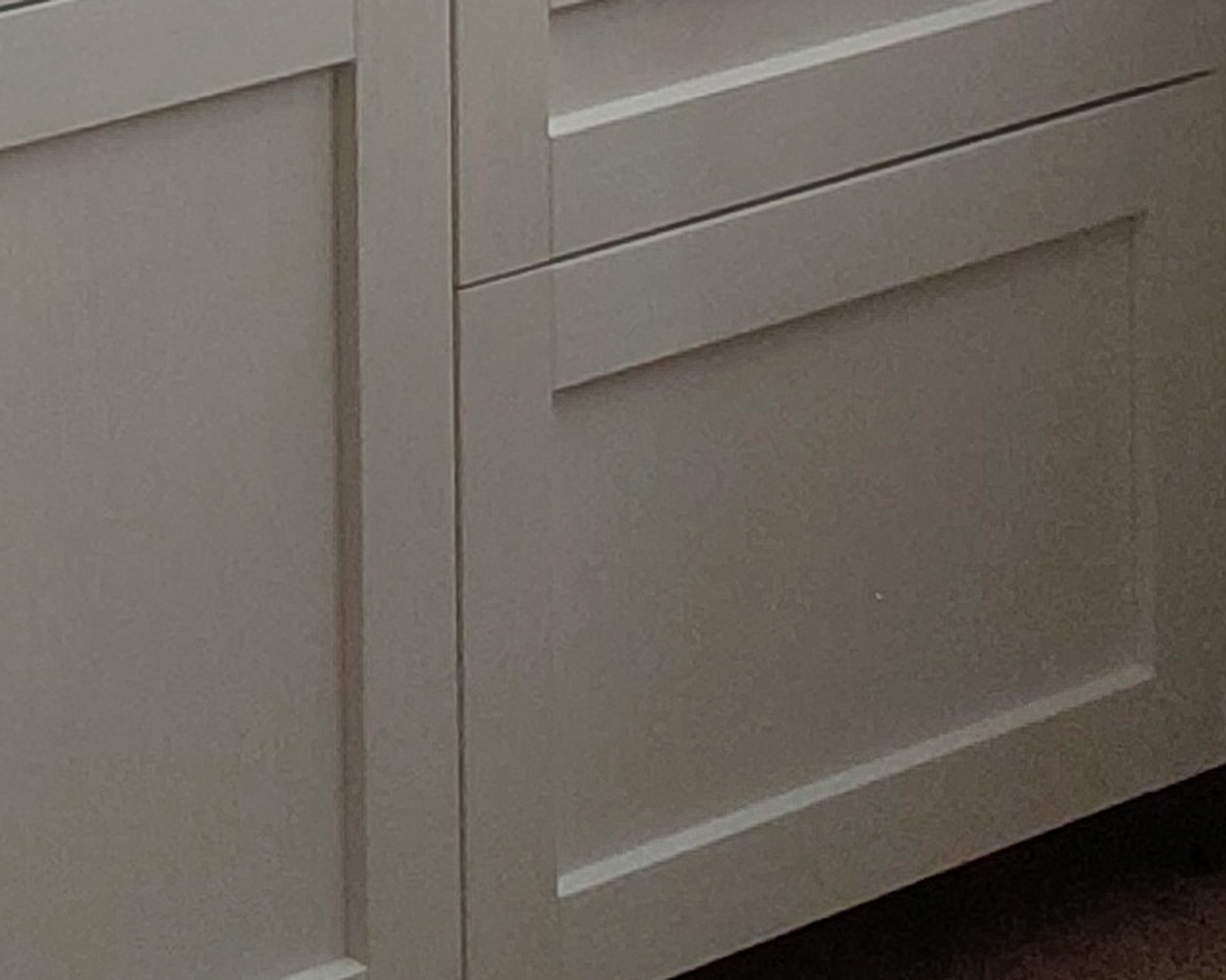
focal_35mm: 154
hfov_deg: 12.1
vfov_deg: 9.0
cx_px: -410
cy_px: -1419
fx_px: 5587
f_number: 1.9
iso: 67
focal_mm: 6.04
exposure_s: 1/50
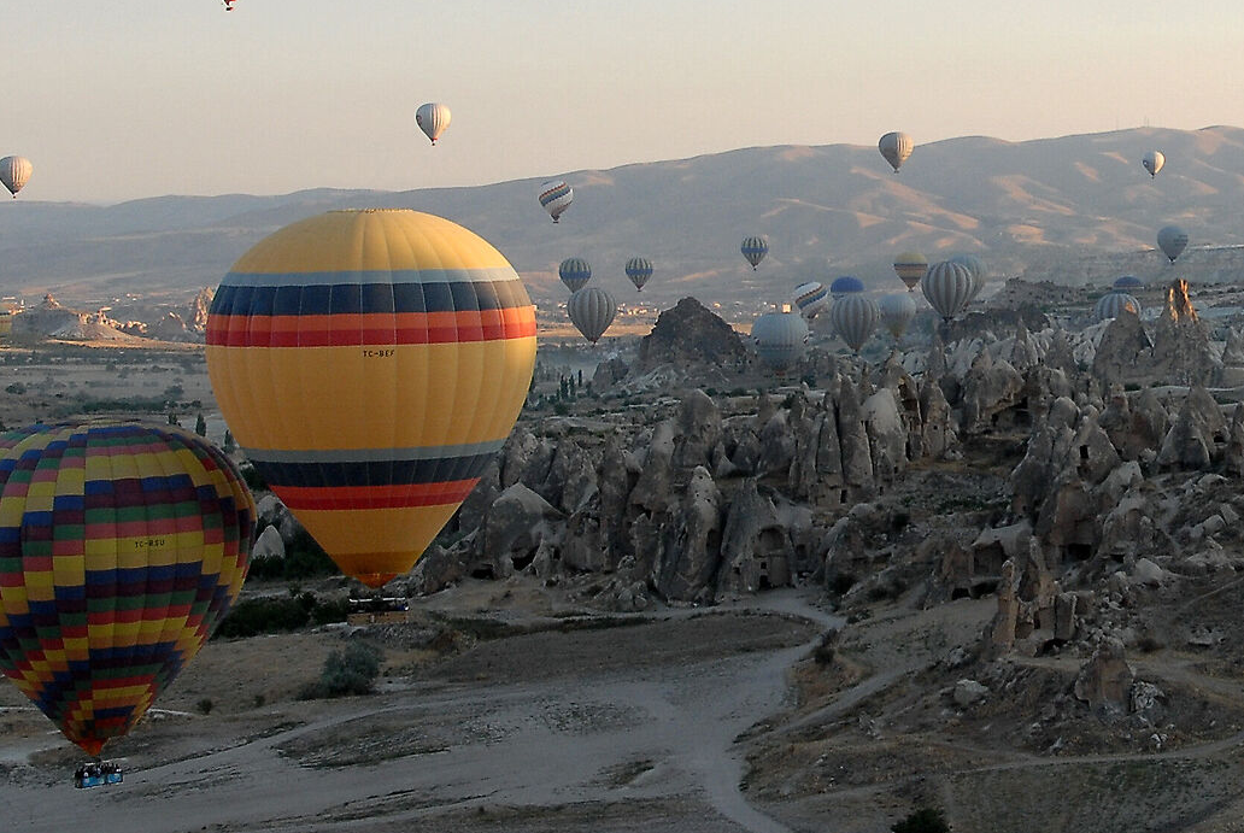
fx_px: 3258
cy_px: 238
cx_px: 1069
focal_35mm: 94
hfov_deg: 21.2
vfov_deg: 14.5
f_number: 5.6
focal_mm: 27
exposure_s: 1/320
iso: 320
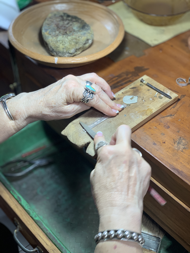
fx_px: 381
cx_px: 95
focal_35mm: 52
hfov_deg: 28.0
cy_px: 126
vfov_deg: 36.8
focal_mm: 6
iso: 100
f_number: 2.4
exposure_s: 1/100
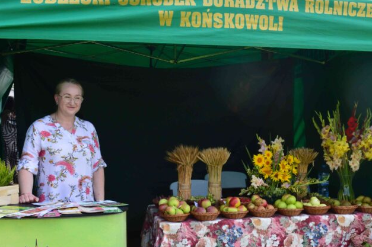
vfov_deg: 27.4
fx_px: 506
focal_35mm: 49
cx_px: 205
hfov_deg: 40.3
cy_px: 157
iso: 400
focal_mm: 20
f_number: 10
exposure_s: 1/200
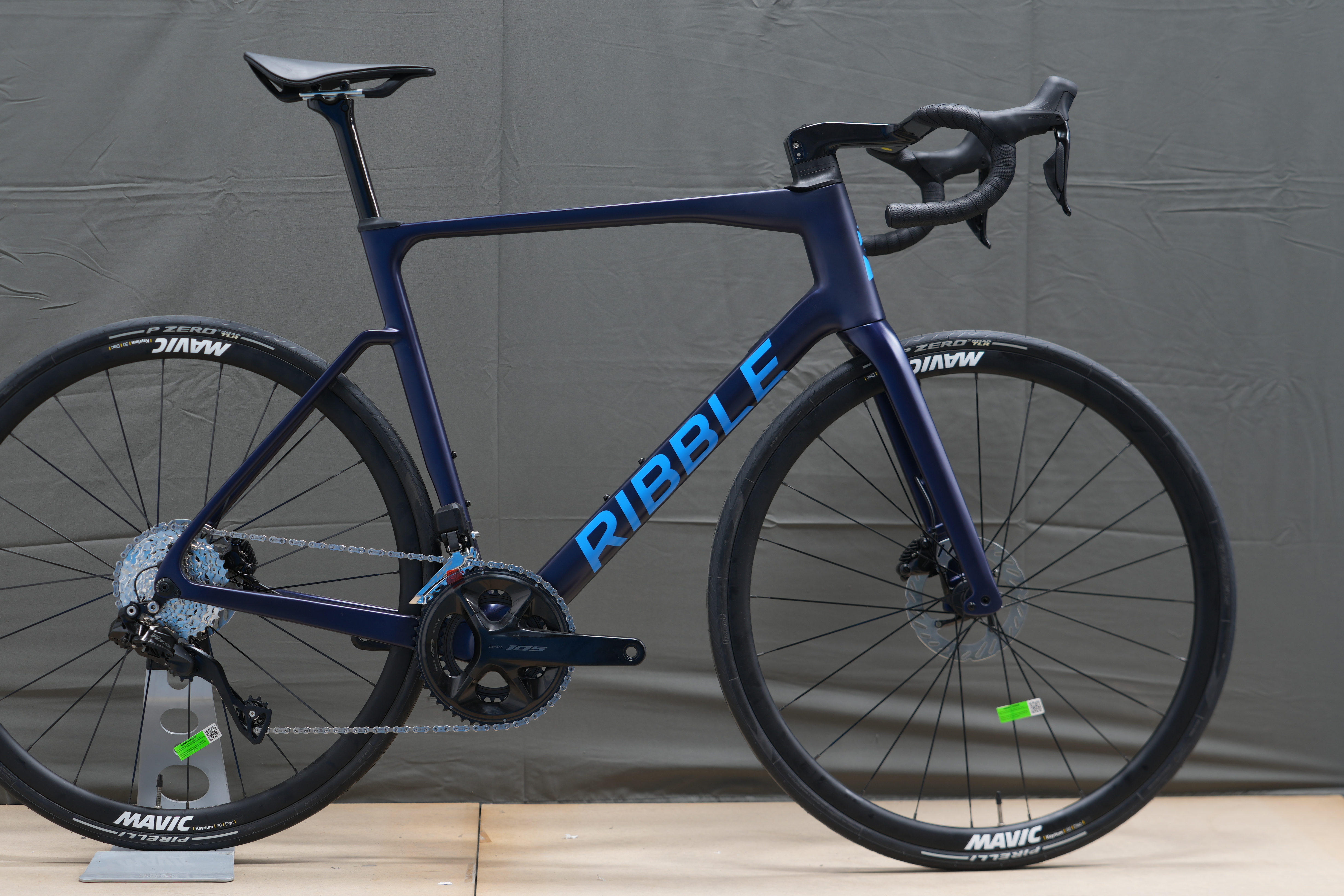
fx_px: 2986
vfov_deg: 17.1
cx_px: 595
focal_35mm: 80
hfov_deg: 25.3
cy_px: 402
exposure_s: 1/6
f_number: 5
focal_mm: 70
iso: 100
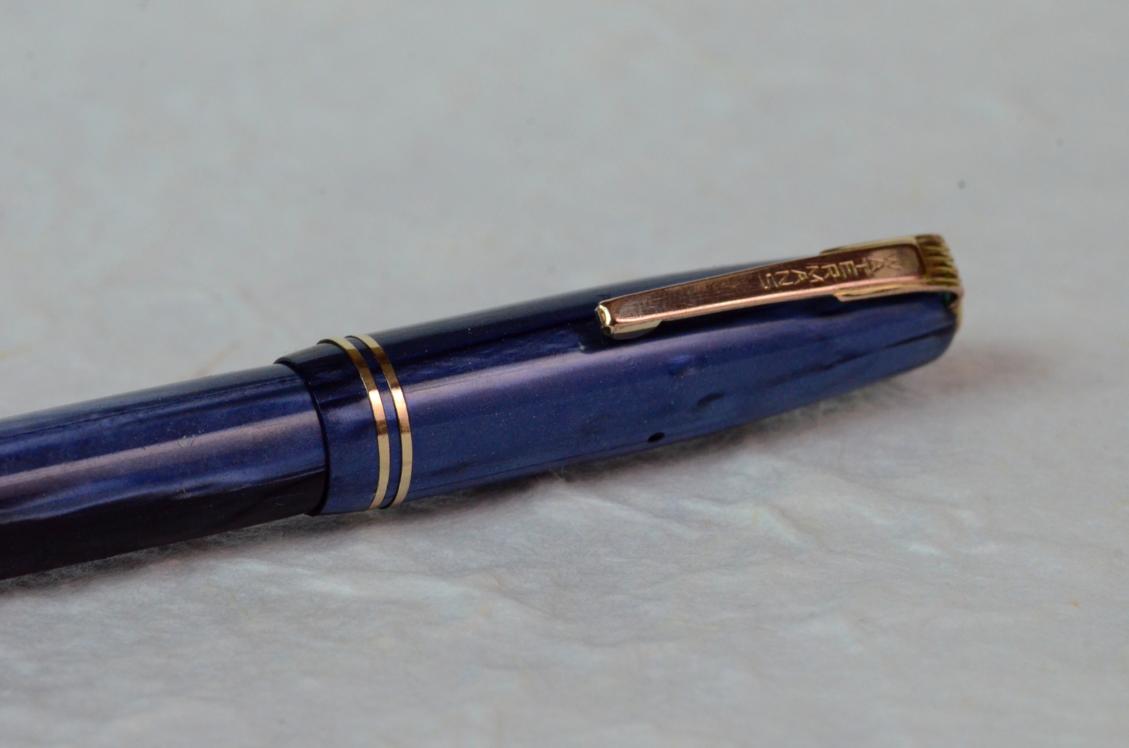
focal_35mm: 158
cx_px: 564
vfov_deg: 8.7
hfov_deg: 13.1
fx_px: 4929
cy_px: 374
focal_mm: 105
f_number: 16
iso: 2500
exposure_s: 1/30
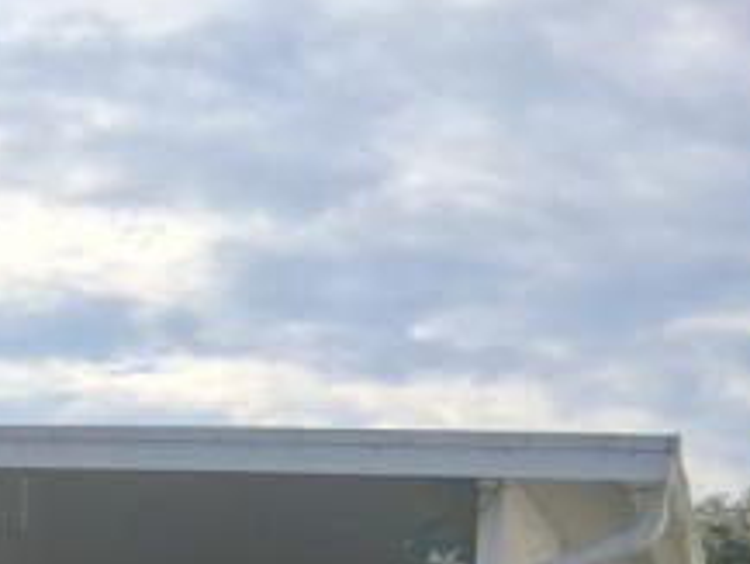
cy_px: 1010
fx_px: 2493
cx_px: -691
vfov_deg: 11.9
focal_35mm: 115
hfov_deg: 14.5
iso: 25
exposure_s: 1/1271
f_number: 1.8
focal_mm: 3.98
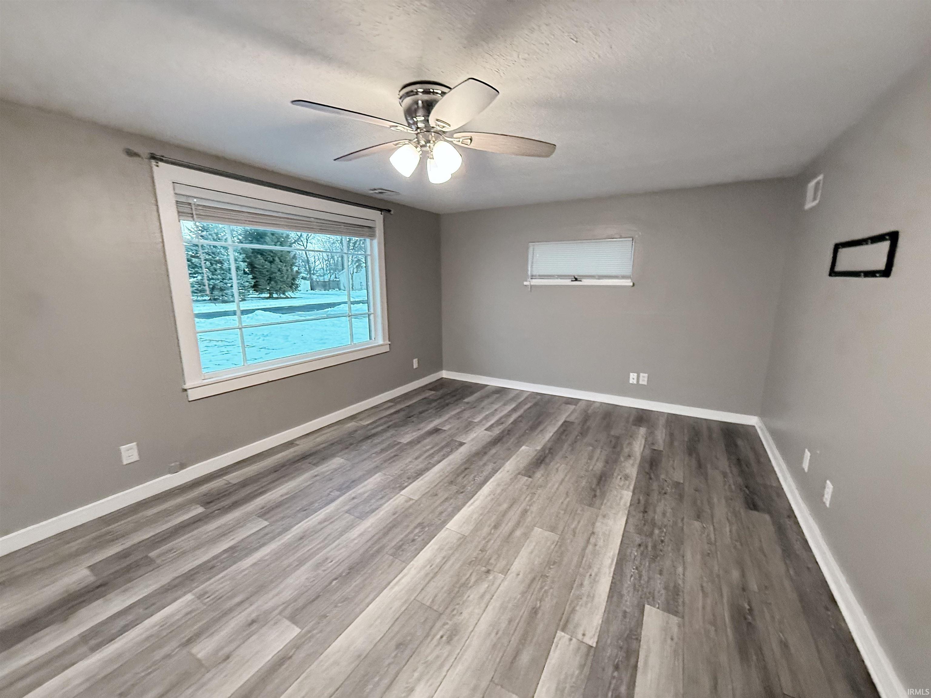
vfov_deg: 85.7
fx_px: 377
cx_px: 466
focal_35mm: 14
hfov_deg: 102.1
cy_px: 349
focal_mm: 2.22
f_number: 2.2
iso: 400
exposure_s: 1/60
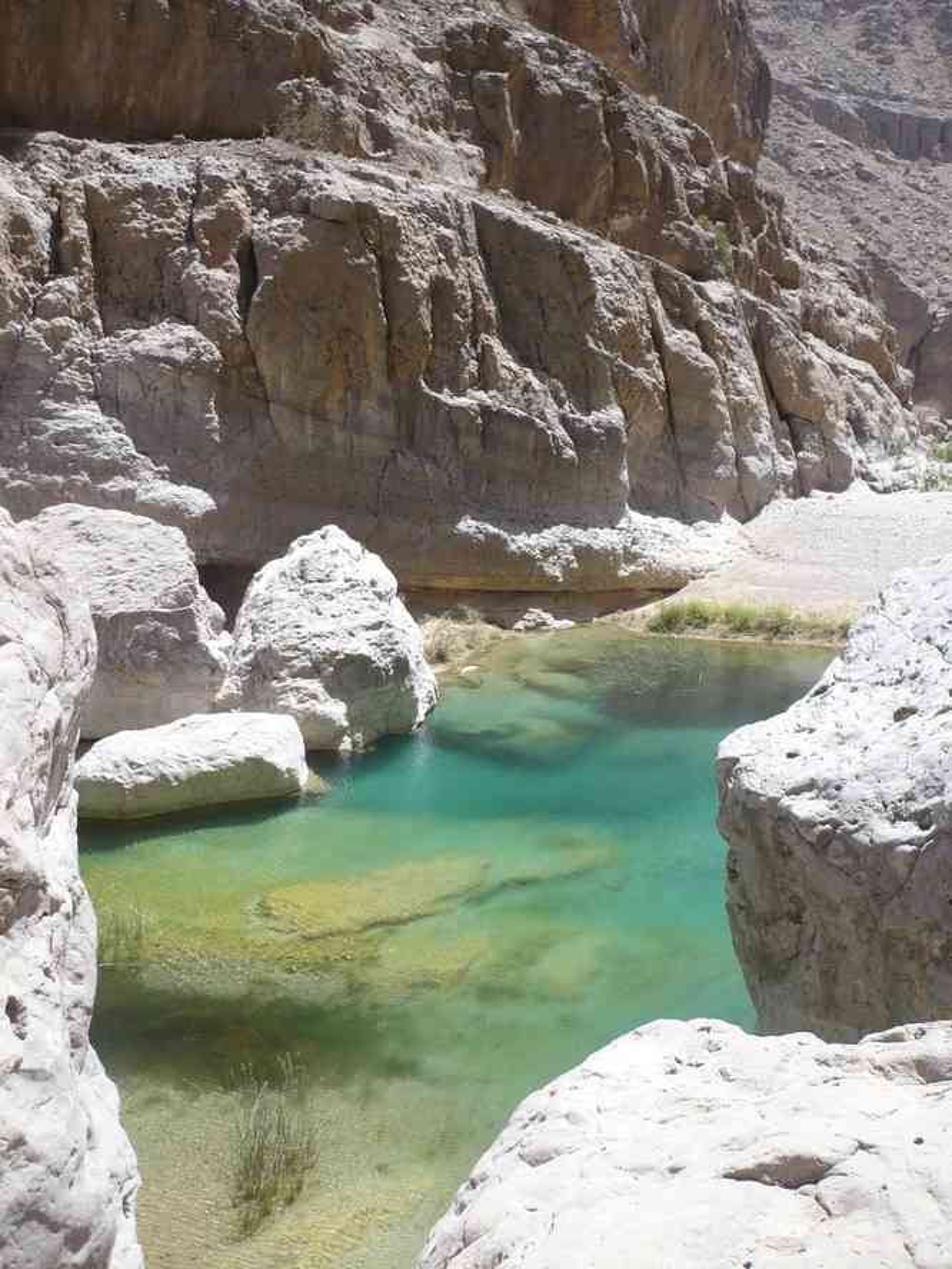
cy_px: 634
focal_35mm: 35
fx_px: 1283
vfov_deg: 52.6
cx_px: 476
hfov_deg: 40.7
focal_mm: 5.8
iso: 100
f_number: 2.8
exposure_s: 1/800
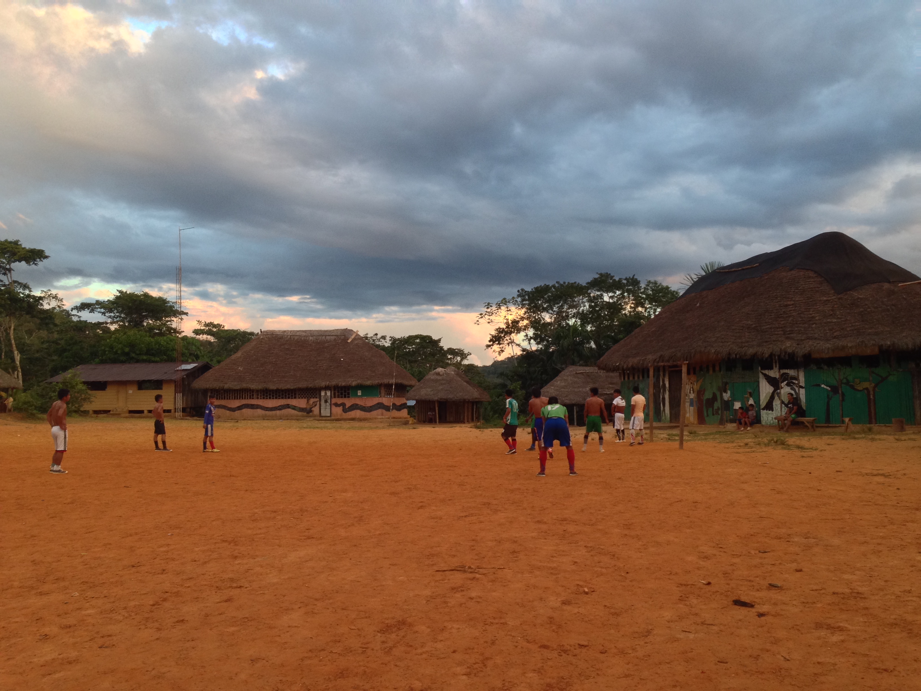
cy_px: 346
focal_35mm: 33
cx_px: 460
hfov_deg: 55.4
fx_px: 878
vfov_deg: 42.9
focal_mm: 4.12
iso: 80
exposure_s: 1/120
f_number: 2.4
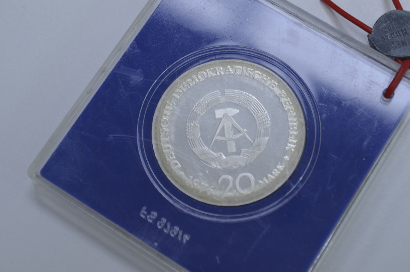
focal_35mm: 82
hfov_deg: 24.7
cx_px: 205
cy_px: 136
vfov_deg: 16.5
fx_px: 938
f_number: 8
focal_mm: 55
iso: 360
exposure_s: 1/60
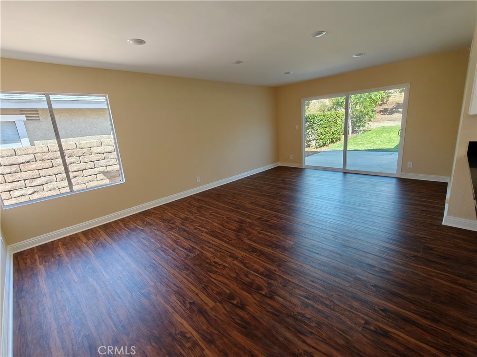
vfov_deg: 81.7
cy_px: 178
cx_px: 238
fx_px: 207
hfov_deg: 98.2
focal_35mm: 15
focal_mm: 2.3
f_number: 2
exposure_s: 1/120
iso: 160
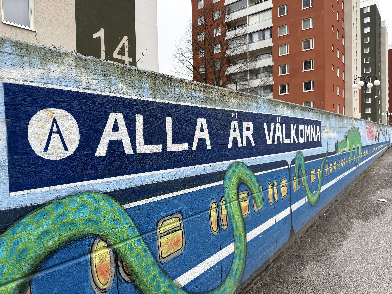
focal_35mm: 24
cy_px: 147
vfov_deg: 56.8
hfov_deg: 71.6
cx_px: 196
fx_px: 272
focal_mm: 6.76
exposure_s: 1/840
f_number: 1.78
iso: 80
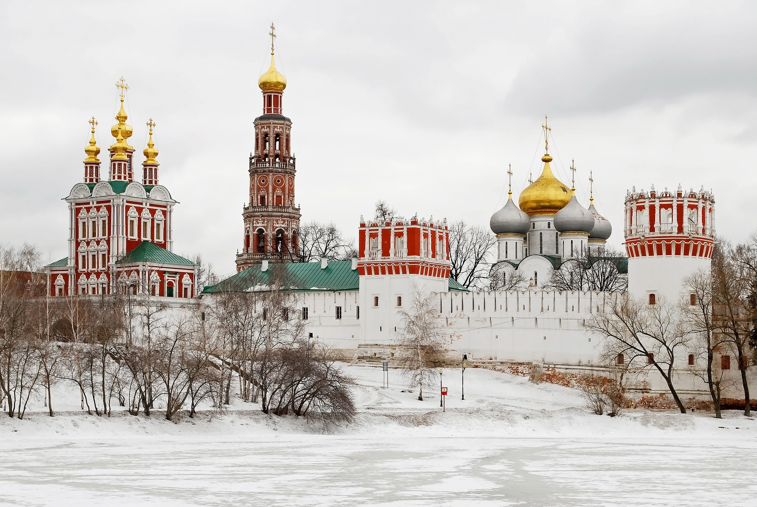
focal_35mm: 82
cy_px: 254
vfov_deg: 16.6
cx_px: 378
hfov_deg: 24.6
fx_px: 1737
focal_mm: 55
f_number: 10
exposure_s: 1/60
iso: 100
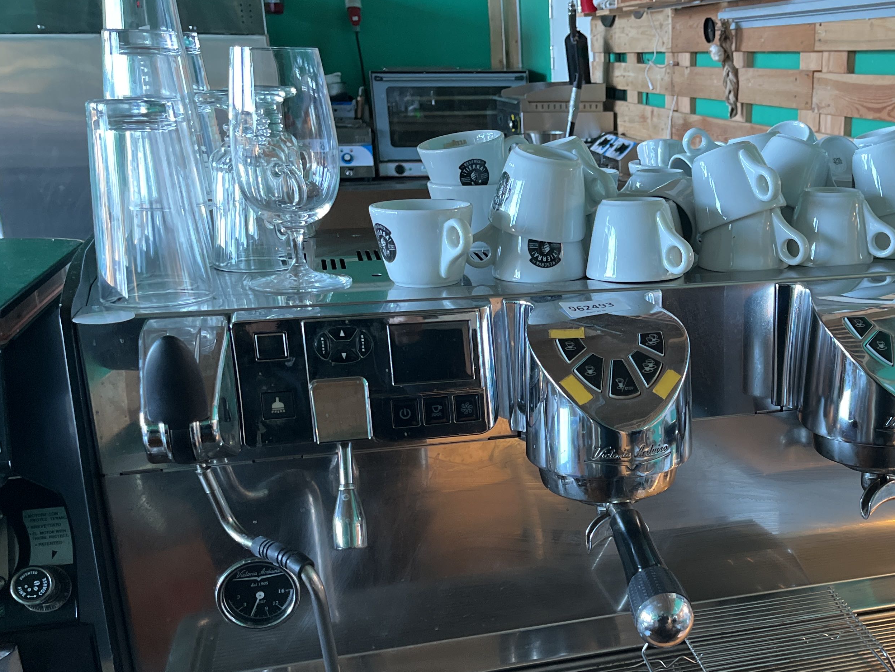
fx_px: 1086
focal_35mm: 42
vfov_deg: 34.0
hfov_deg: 43.2
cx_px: 685
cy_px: 453
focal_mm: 5.1
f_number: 1.6
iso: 250
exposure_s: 1/50
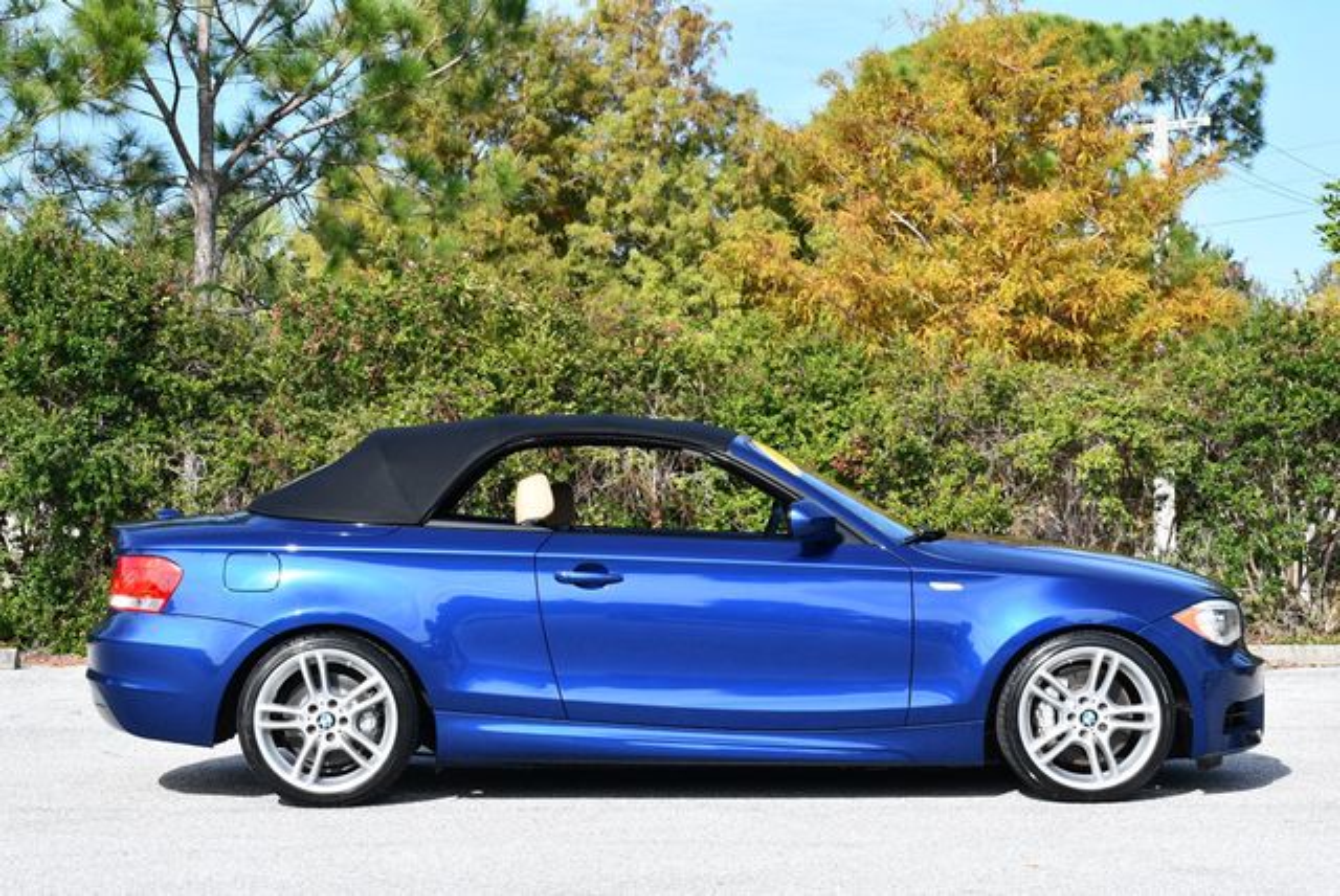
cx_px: 670
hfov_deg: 25.3
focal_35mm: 80
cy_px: 448
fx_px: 2980
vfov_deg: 17.1
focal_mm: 40
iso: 160
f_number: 8
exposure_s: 1/250
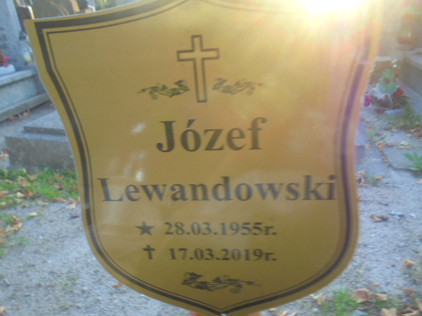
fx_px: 354
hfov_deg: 61.7
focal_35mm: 29
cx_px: 211
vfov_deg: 48.2
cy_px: 158
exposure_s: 1/30
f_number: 3.7
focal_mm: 5.3
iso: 100
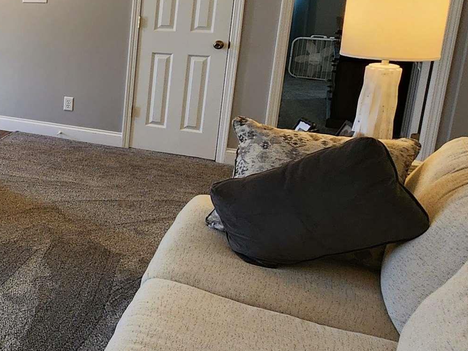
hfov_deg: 31.8
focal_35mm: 40
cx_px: -178
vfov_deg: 35.3
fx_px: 541
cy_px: 93
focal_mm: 2.2
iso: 125
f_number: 2.2
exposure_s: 1/60
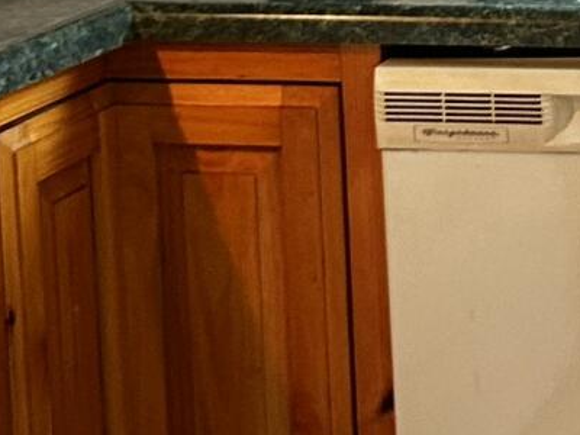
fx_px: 3267
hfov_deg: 10.0
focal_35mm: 195
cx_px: 676
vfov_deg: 7.6
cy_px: -78
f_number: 1.5
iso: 125
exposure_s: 1/60
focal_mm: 5.7
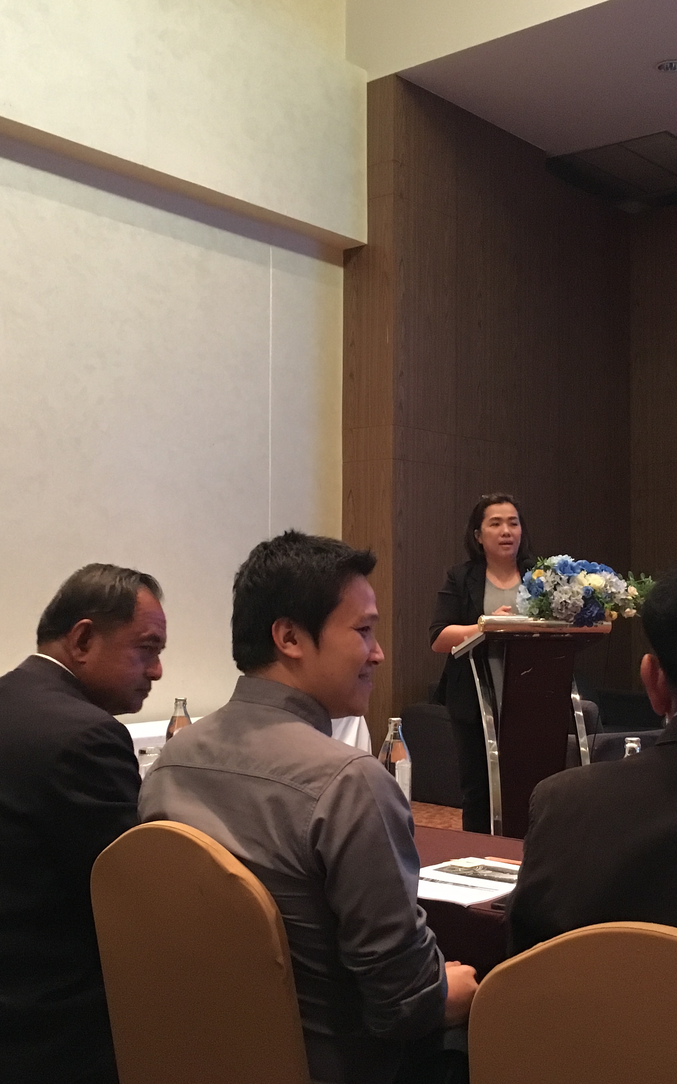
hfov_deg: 30.3
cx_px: 449
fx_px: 1240
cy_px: 545
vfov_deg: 47.2
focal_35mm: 42
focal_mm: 4.15
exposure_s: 1/17
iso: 320
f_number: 2.2
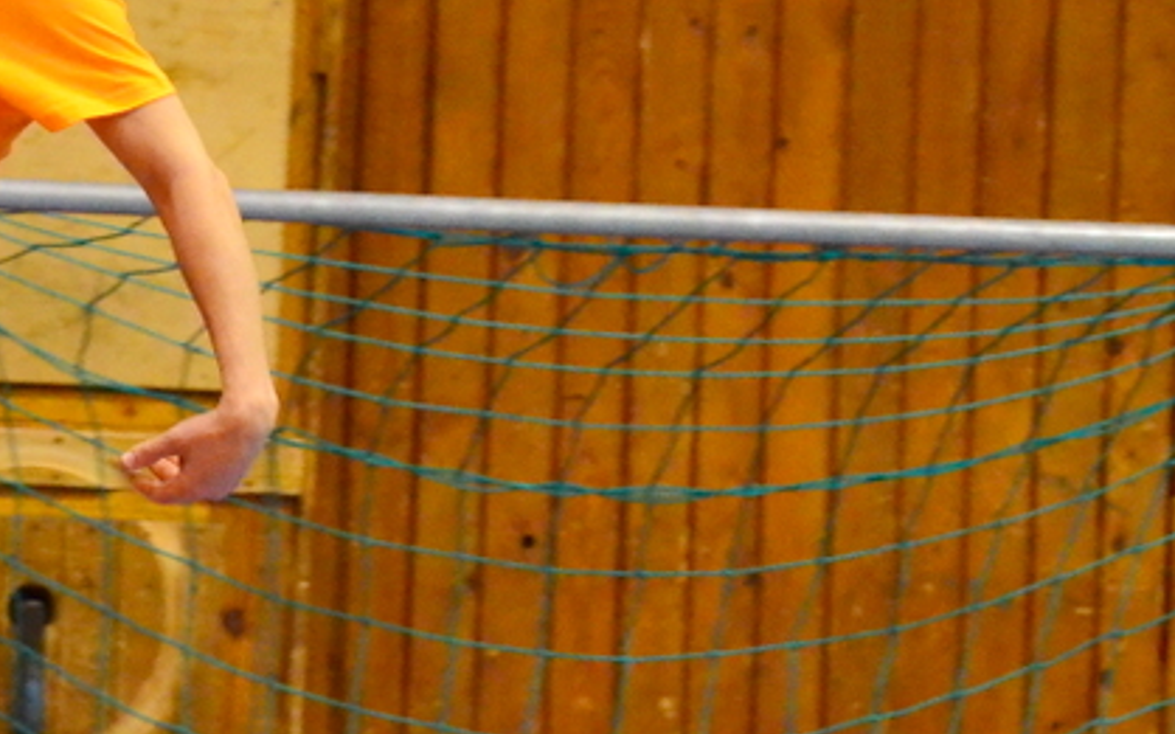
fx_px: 15719
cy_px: 404
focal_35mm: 491
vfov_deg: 2.7
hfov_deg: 4.3
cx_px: -399
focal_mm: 112
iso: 6400
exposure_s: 1/500
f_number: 5
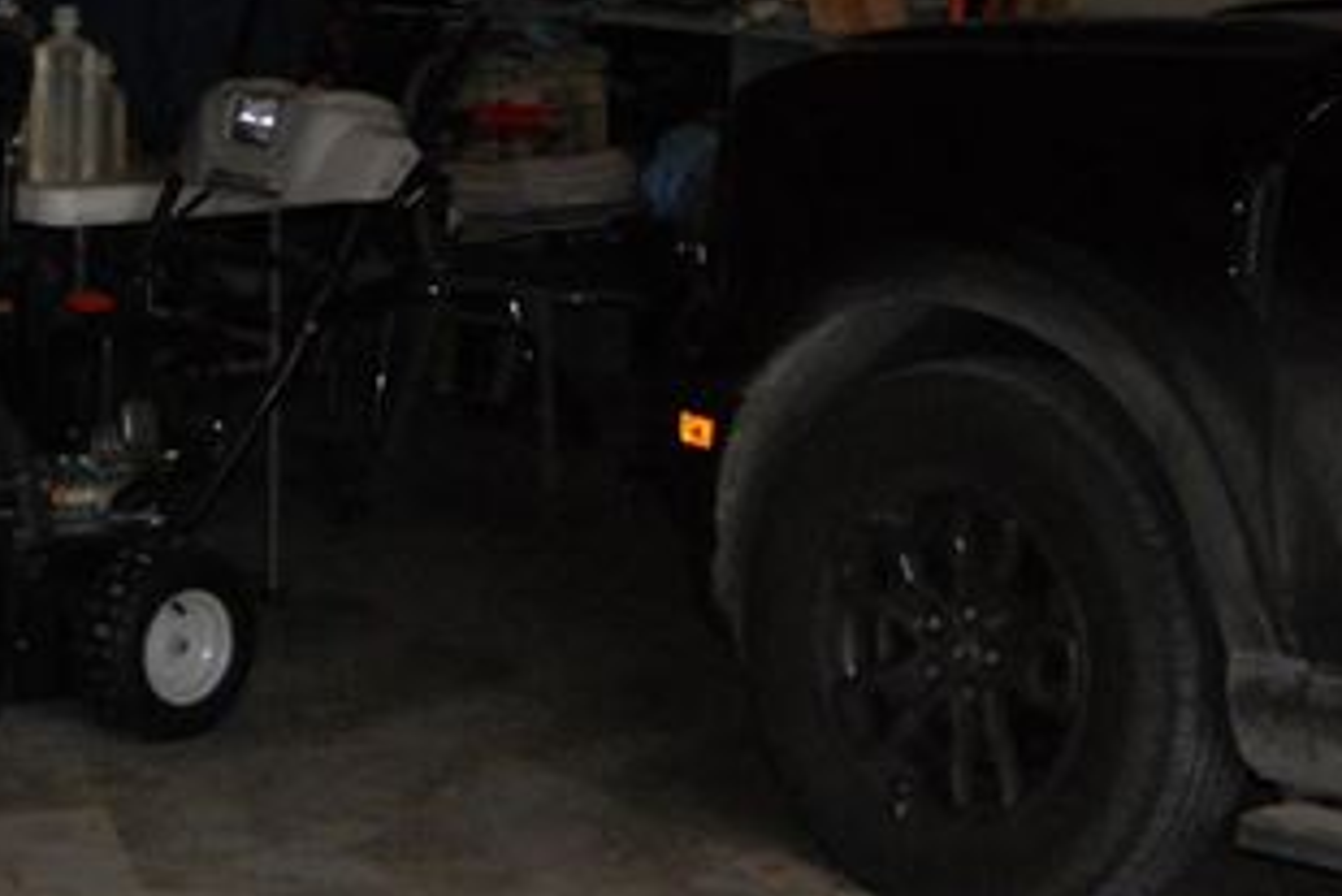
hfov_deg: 16.3
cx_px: 117
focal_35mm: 124
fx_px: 4624
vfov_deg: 11.0
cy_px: 156
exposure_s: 1/60
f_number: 5
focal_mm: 20
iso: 800
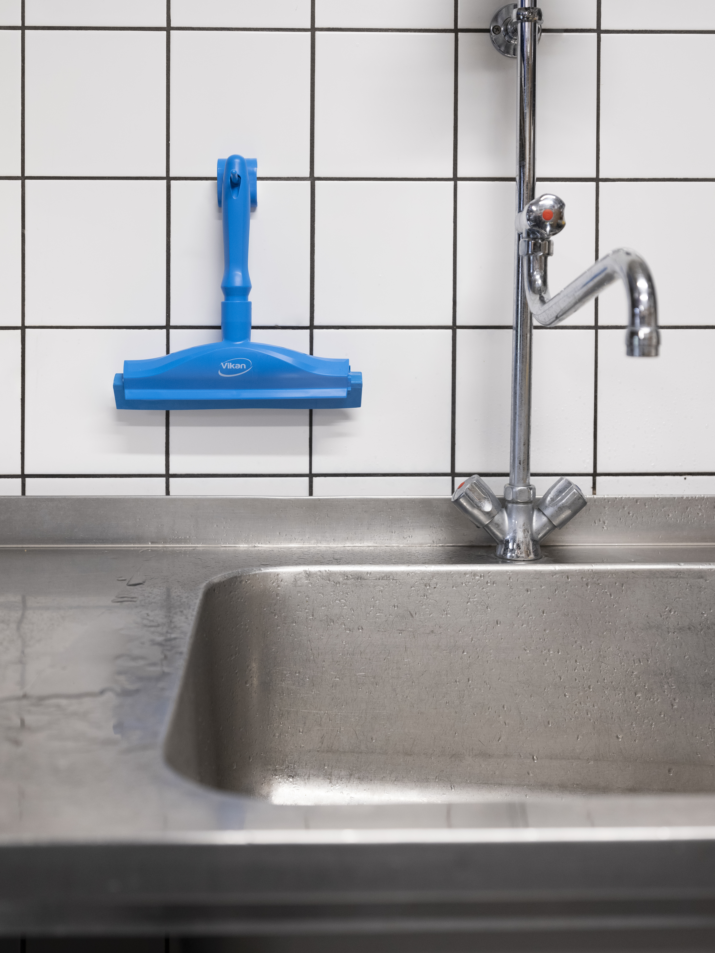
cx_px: 358
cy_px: 476
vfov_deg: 46.8
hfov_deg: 36.0
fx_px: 1102
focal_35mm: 40
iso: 1600
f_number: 4
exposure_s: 1/125
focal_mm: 50.8
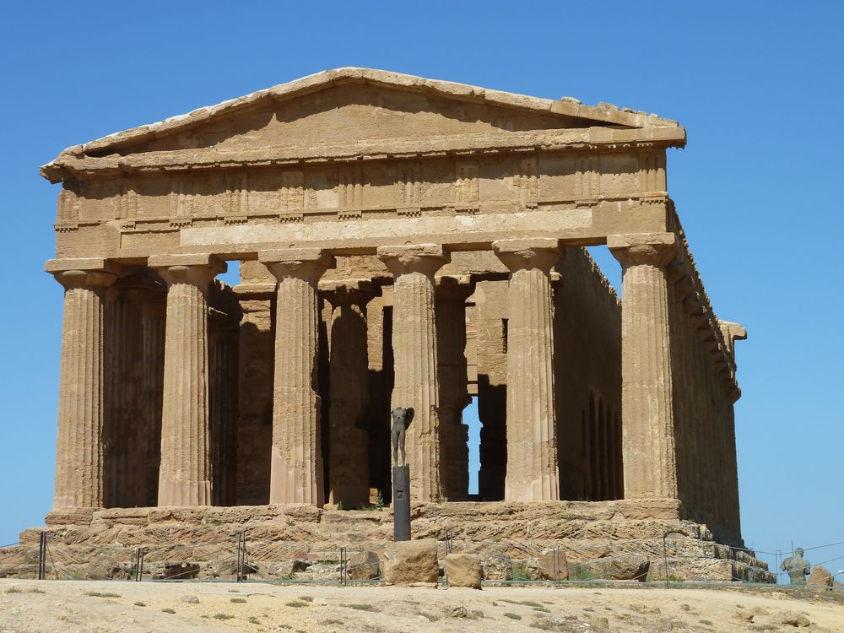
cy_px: 316
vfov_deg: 18.9
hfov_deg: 25.0
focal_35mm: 78
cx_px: 422
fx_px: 1902
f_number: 5
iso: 80
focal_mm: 12.8
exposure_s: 1/500
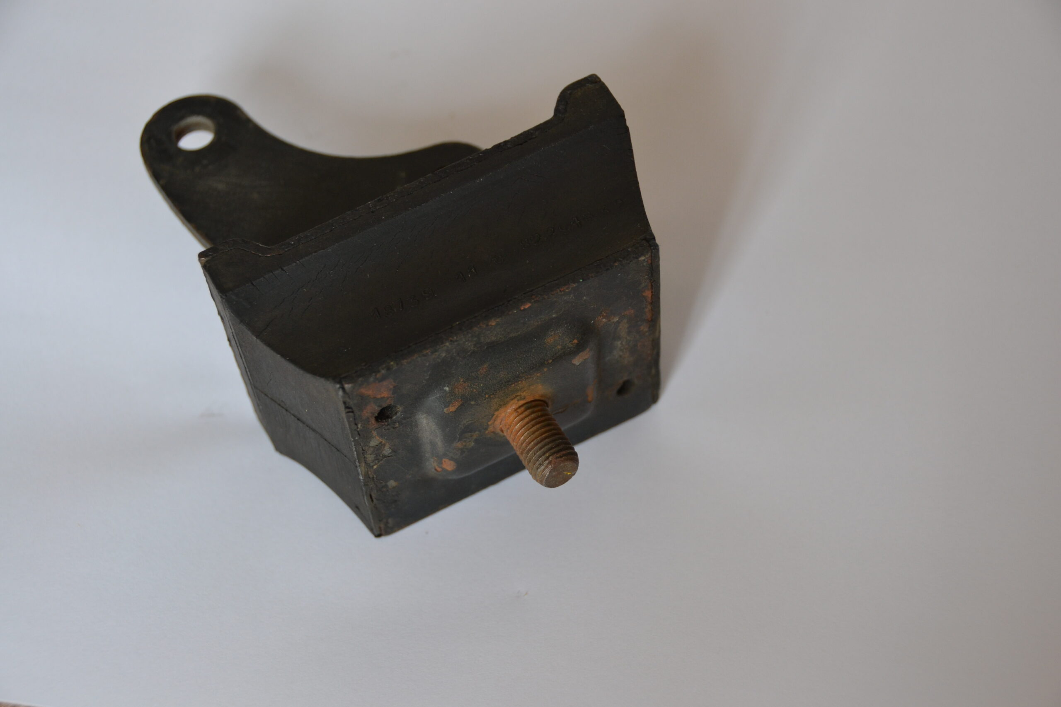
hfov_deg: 28.1
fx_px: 2122
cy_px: 354
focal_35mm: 72
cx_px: 530
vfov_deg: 18.9
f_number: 4.8
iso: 400
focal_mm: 48
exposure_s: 1/100
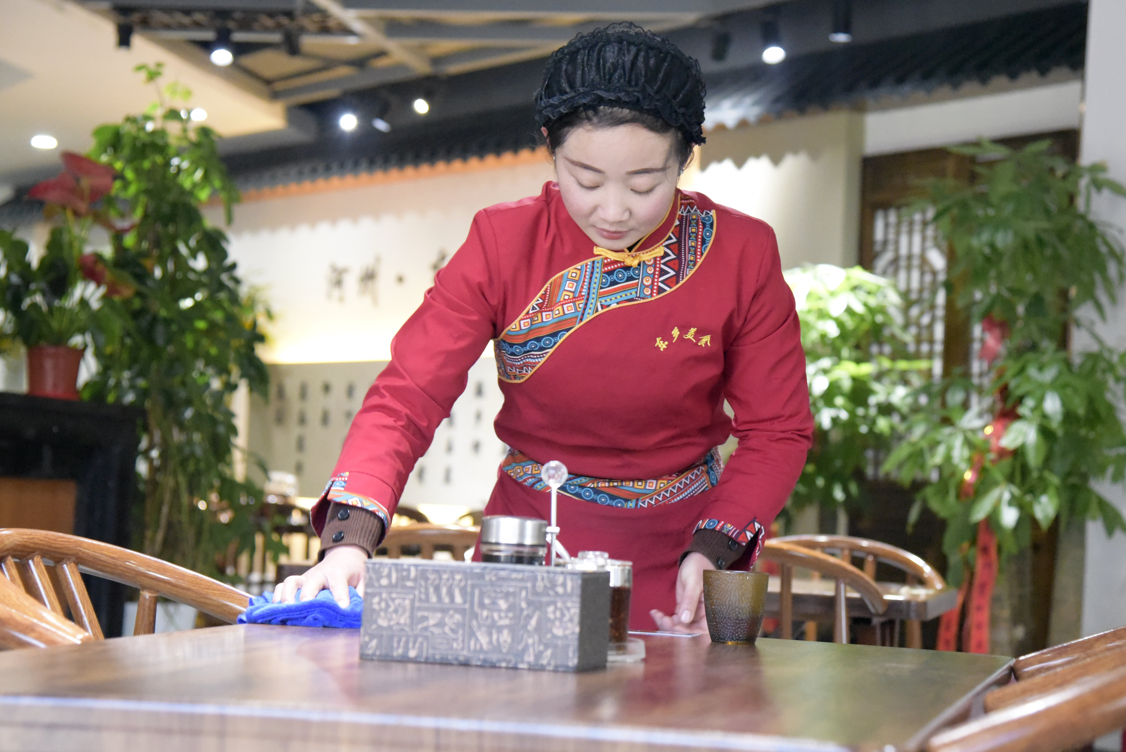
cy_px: 376
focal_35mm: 66
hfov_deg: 30.5
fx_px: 2065
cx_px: 563
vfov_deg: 20.6
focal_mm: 66
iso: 12800
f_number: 4.5
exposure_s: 1/320
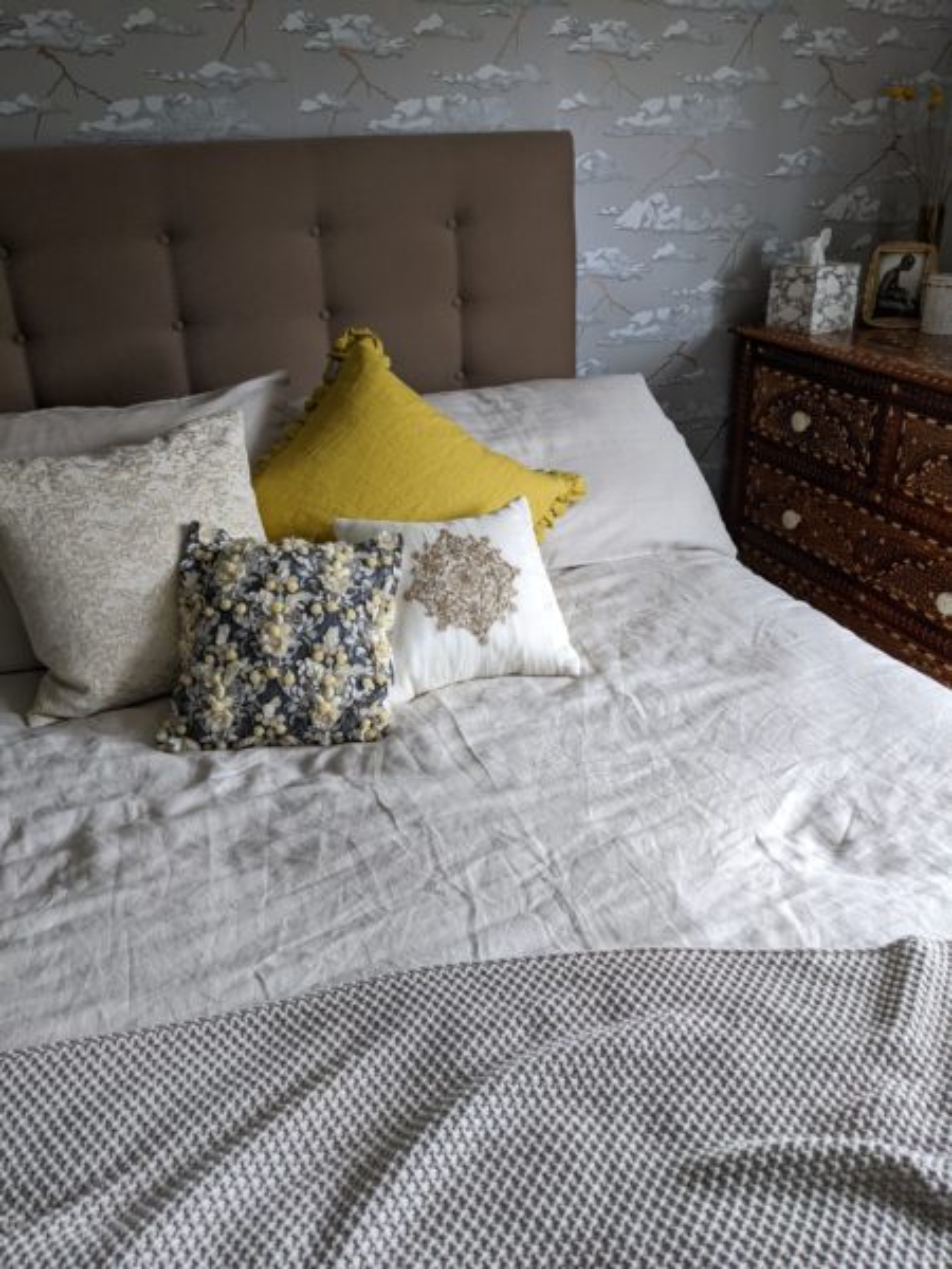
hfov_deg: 51.4
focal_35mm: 27
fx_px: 990
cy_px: 634
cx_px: 476
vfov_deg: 65.3
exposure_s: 1/23.8
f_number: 1.73
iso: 110
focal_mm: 4.38
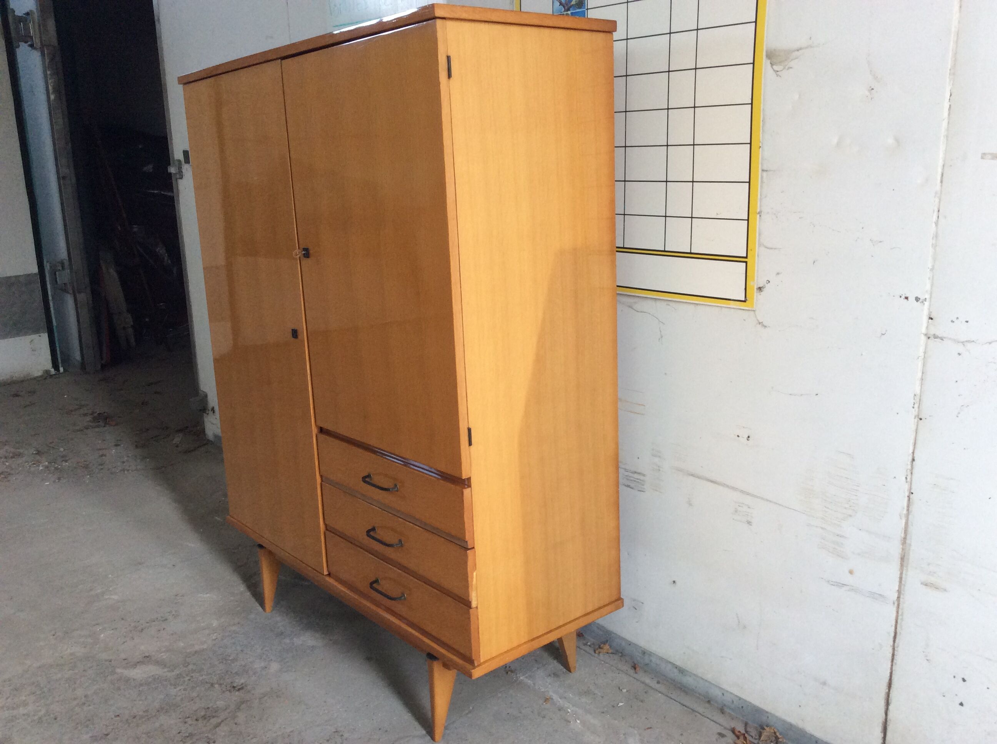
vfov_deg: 44.1
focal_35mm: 32
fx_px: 920
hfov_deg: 56.9
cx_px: 498
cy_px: 372
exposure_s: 1/25
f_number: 2.4
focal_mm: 3.3
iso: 100
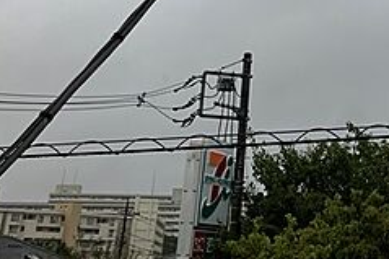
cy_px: -104
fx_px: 842
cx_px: 410
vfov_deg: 16.3
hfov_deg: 24.5
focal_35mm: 78
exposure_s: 1/578
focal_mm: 3.99
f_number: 1.8
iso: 32
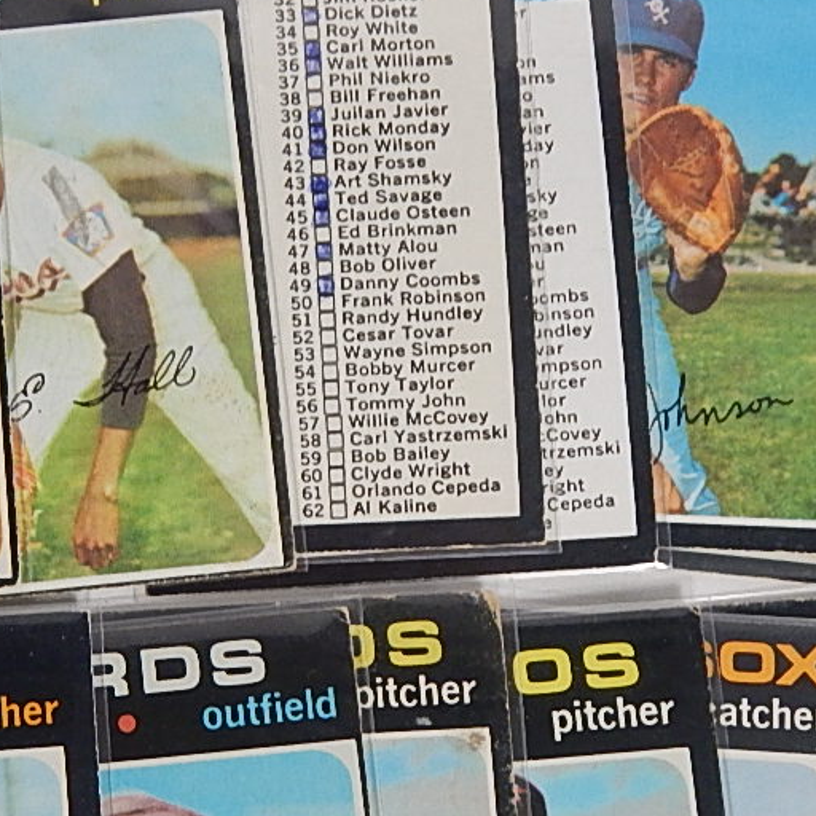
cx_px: 156
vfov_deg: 18.4
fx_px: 2507
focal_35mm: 94
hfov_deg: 18.3
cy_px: 575
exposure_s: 1/30
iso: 220
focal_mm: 6.1
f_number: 3.3
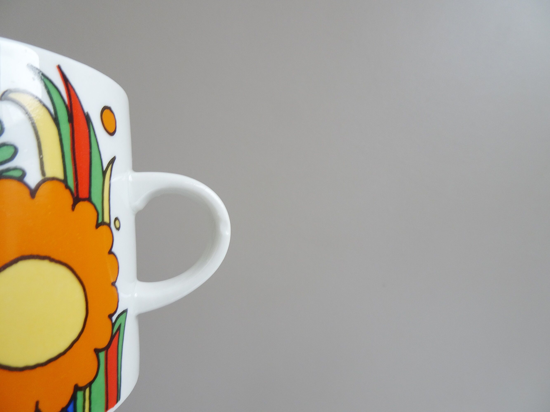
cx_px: 275
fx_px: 381
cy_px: 206
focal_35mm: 24
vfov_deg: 56.8
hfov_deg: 71.6
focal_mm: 4.1
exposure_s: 1/30
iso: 100
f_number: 3.5
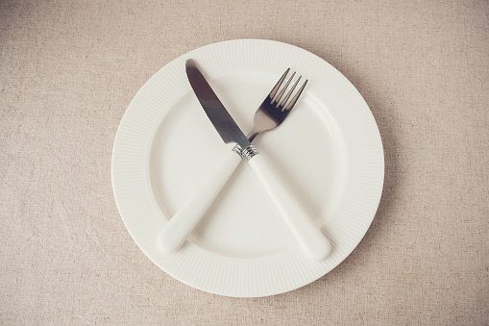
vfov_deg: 31.9
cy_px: 163
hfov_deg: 46.4
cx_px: 244
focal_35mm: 42
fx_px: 570
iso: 250
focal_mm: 27.7
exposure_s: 1/50
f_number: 8
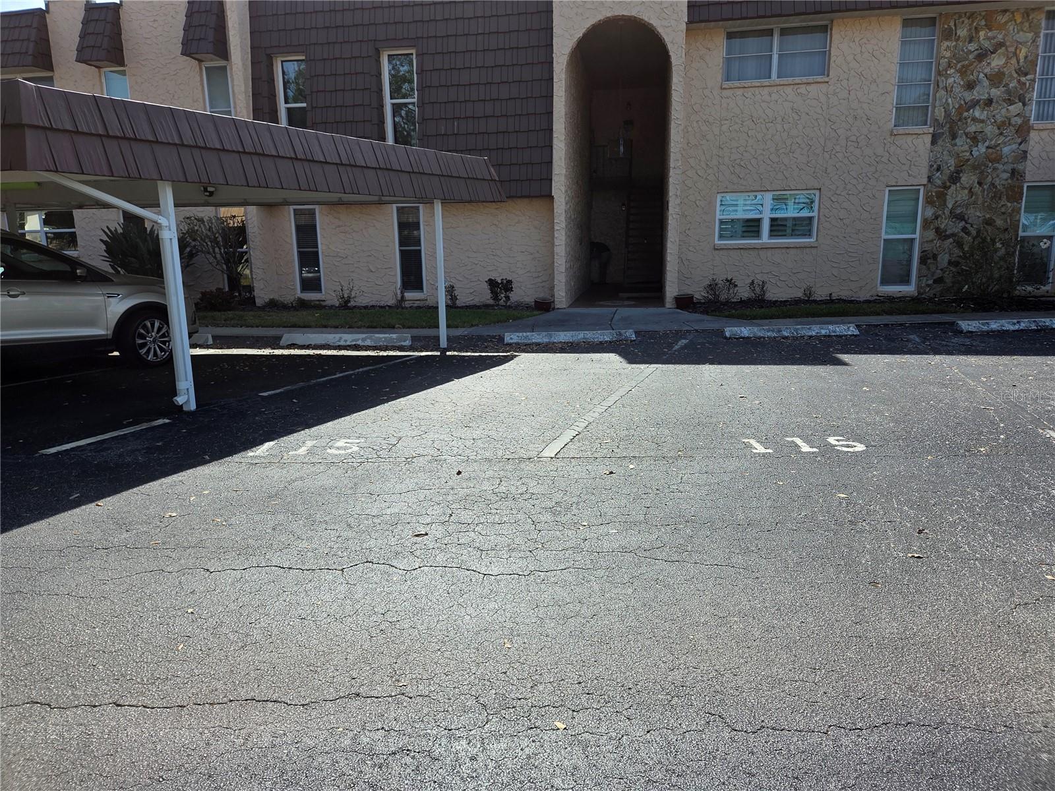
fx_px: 701
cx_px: 528
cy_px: 396
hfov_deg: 73.9
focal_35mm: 23
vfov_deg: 58.9
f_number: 1.8
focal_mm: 5.4
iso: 80
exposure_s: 1/3647
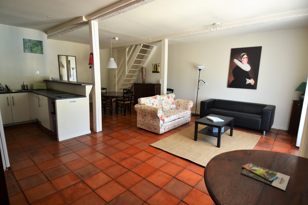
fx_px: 154
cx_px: 154
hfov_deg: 90.0
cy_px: 102
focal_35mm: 18
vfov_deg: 67.4
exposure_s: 1/60
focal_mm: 12
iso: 1000
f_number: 4
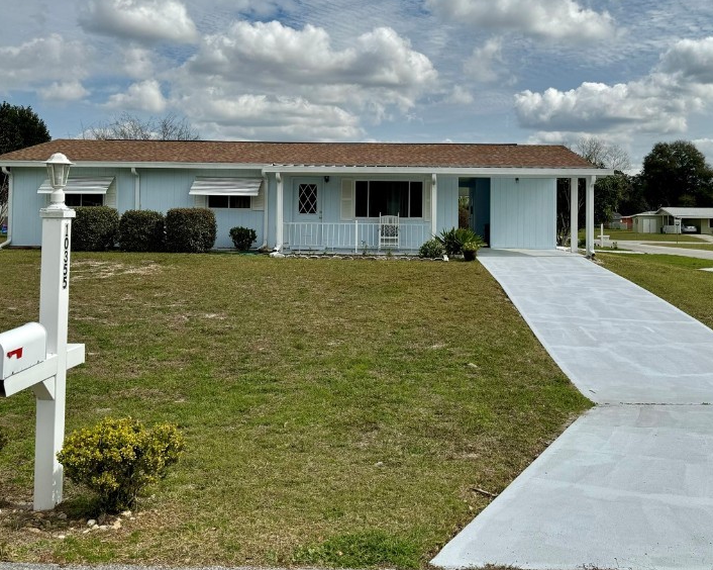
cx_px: 384
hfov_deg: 52.8
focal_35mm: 34
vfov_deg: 42.9
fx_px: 717
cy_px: 200
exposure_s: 1/10417
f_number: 1.78
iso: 80
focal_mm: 6.86
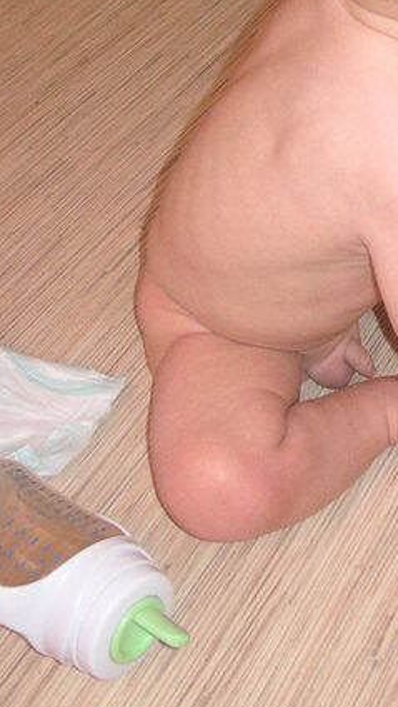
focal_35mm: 76
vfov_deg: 27.3
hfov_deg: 15.7
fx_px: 1424
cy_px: 143
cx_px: 380
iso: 160
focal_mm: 6.1
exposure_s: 1/45
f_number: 2.8
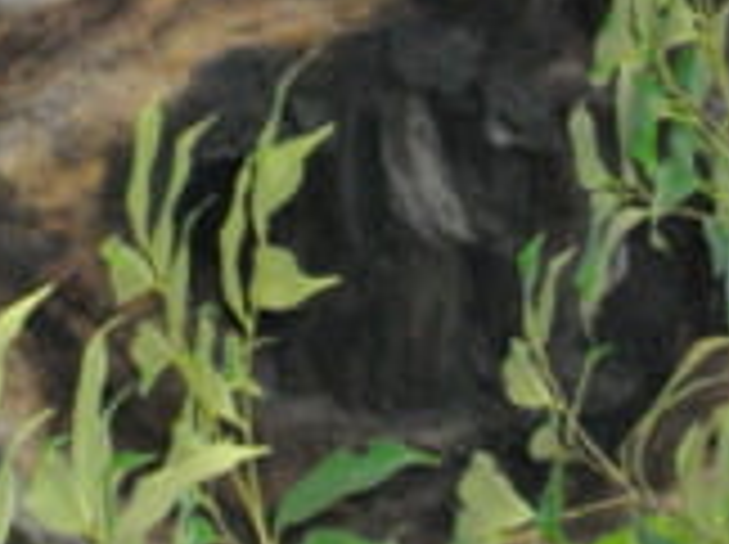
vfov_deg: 5.3
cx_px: 585
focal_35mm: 279
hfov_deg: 7.1
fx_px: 5867
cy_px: -76
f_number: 5.2
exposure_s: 1/125
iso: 800
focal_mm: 17.1
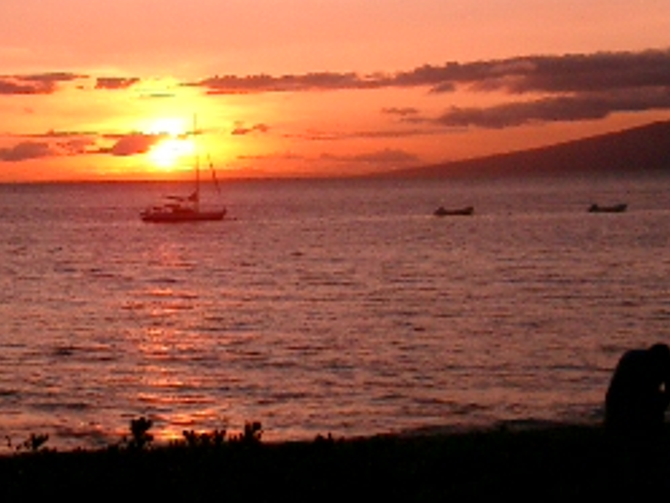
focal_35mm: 95
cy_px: 81
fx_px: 1840
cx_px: 242
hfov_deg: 20.6
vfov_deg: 15.4
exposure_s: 1/500
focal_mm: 7.6
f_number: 5
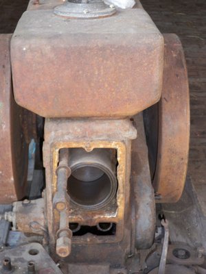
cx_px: 103
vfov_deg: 28.6
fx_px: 540
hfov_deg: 21.6
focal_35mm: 68
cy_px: 137
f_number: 4.5
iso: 200
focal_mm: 12.1
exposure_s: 1/80
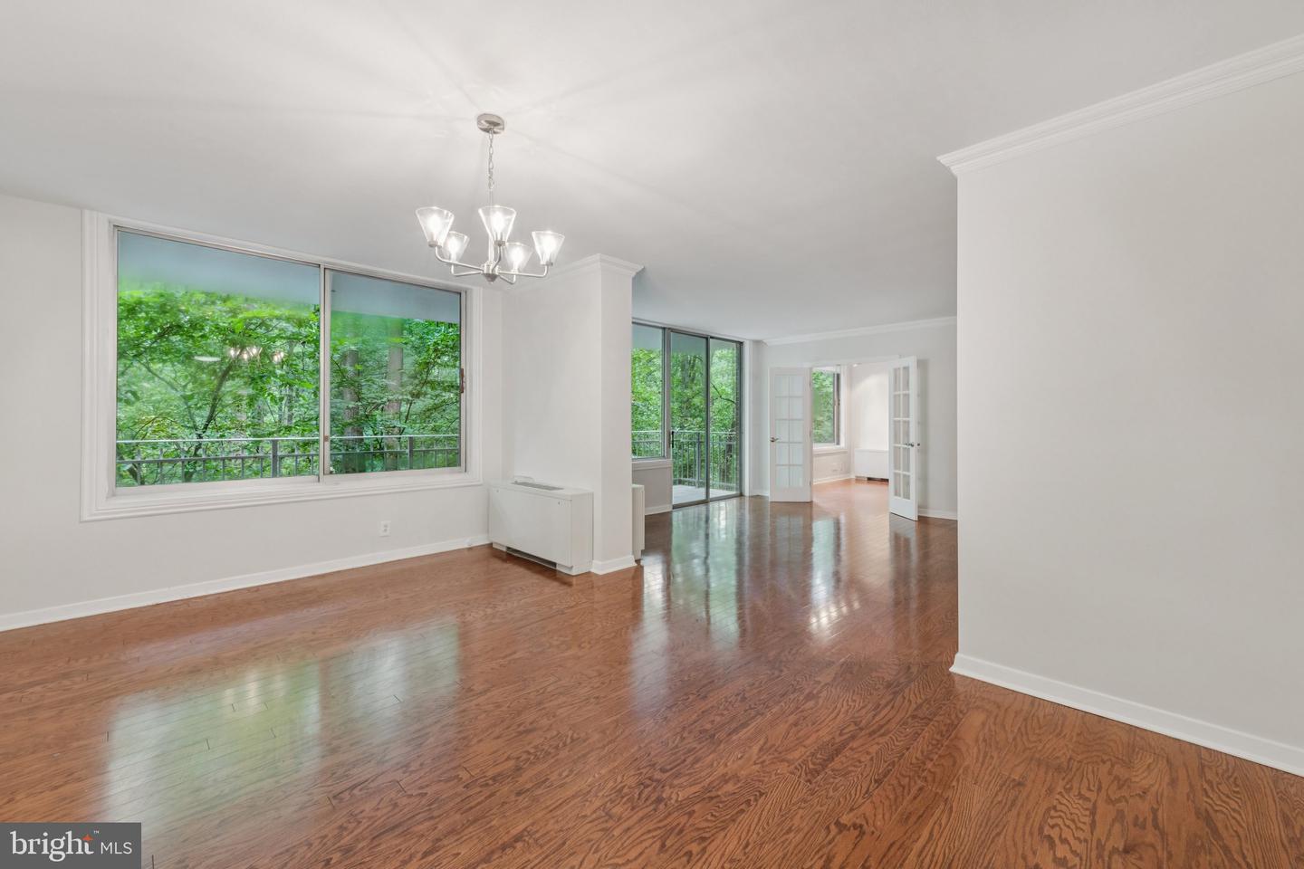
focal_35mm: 14
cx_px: 652
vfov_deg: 81.2
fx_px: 507
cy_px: 434
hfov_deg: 104.3
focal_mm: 14
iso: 320
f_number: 10
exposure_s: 1/3
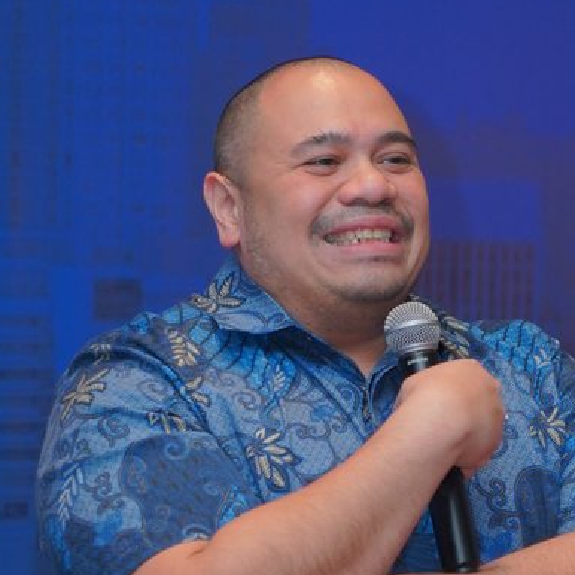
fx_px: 2969
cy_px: 303
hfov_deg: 11.1
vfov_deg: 11.1
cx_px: 360
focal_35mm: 158
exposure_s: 1/160
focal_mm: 75
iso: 800
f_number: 2.8
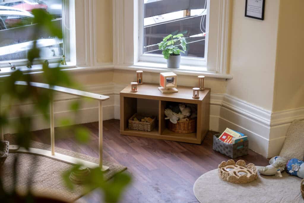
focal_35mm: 62
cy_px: 102
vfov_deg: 21.9
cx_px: 152
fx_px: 524
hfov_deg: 32.4
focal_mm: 41.1
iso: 640
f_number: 4
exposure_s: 1/50
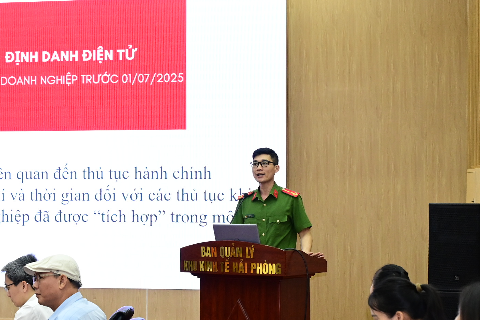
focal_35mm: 97
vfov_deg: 14.1
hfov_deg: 20.6
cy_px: 178
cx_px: 49
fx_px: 1293
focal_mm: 45
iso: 2500
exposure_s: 1/125
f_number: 4.5
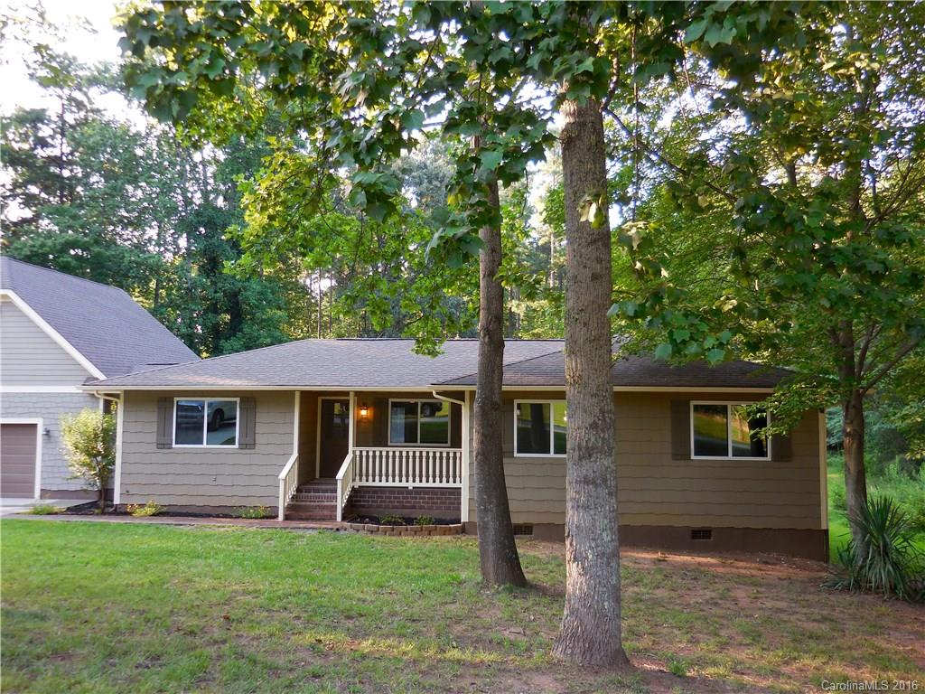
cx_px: 462
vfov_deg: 49.7
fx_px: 748
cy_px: 347
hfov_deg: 63.4
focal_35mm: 28
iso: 125
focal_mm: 5
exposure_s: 1/50
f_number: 3.5
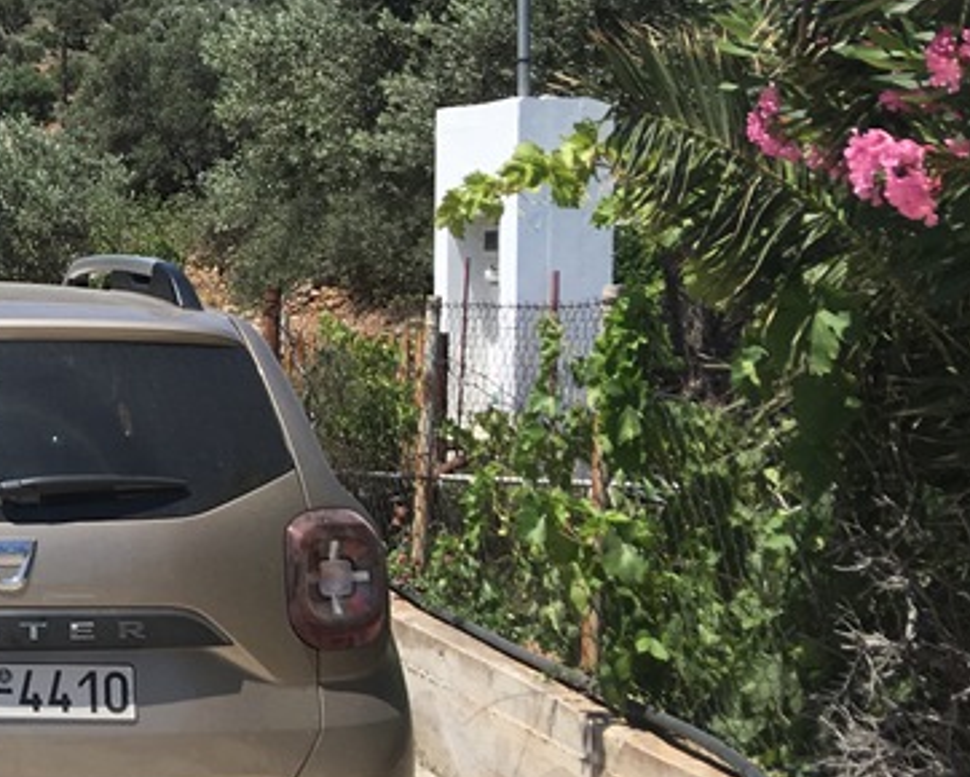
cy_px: 450
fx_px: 2298
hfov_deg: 21.0
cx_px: -383
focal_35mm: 80
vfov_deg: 19.2
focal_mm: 4.15
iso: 25
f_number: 2.2
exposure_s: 1/1570
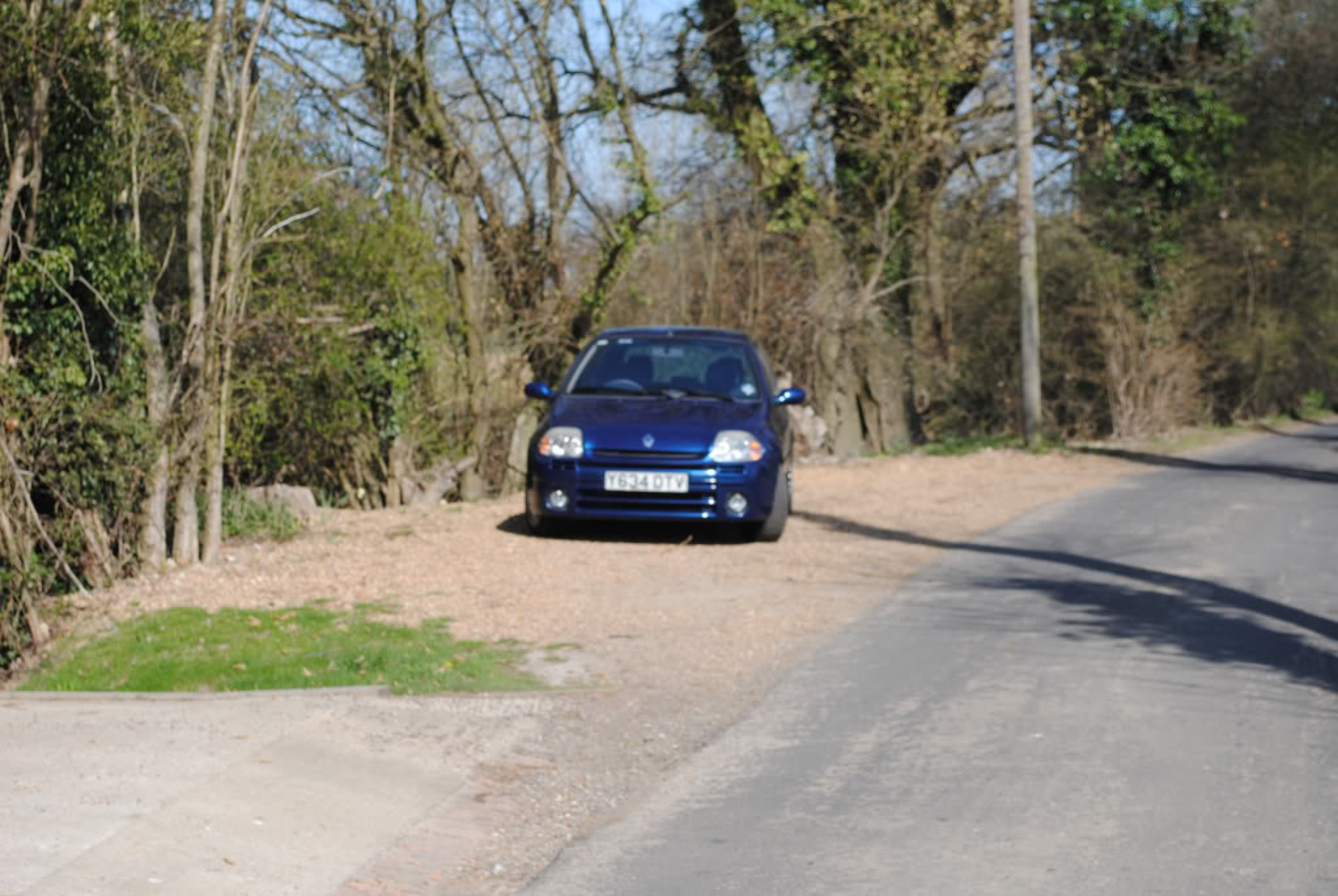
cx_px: 669
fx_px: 3070
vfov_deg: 16.6
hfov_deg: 24.6
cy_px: 448
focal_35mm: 82
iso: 100
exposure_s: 1/250
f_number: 7.1
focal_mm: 55
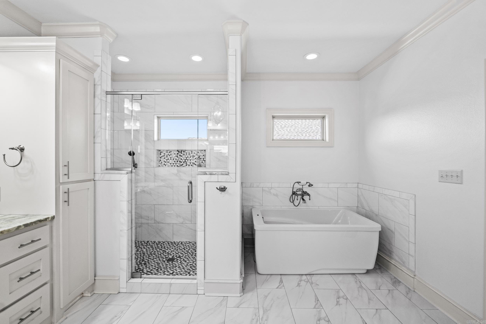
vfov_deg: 77.3
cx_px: 243
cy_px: 162
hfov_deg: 100.4
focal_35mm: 15
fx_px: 202
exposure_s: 1/8
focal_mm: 10
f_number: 8
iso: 800
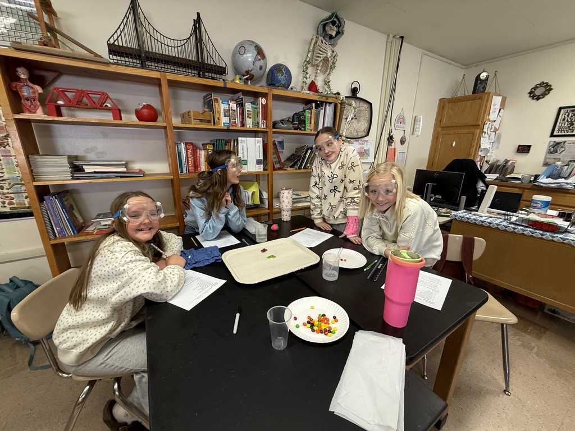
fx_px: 233
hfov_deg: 102.1
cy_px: 216
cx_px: 288
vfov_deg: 85.7
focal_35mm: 14
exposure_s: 1/60
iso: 200
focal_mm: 2.22
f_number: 2.2
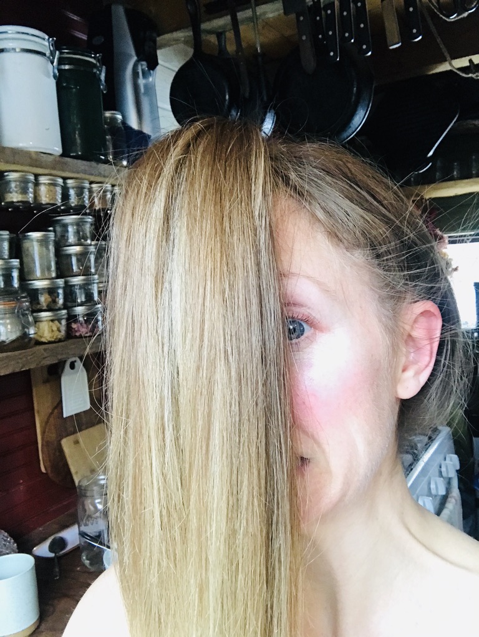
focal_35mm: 32
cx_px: 240
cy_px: 318
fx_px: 590
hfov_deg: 44.2
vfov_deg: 56.8
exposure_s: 1/30
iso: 160
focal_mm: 2.87
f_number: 2.2
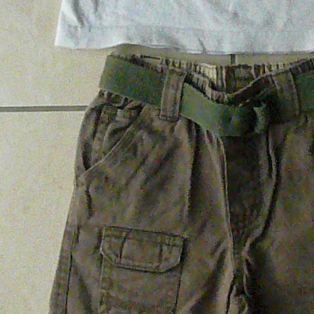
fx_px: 1067
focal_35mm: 104
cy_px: 29
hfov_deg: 16.6
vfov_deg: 16.5
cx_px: 269
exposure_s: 1/250
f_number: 10
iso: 3200
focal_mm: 8.1
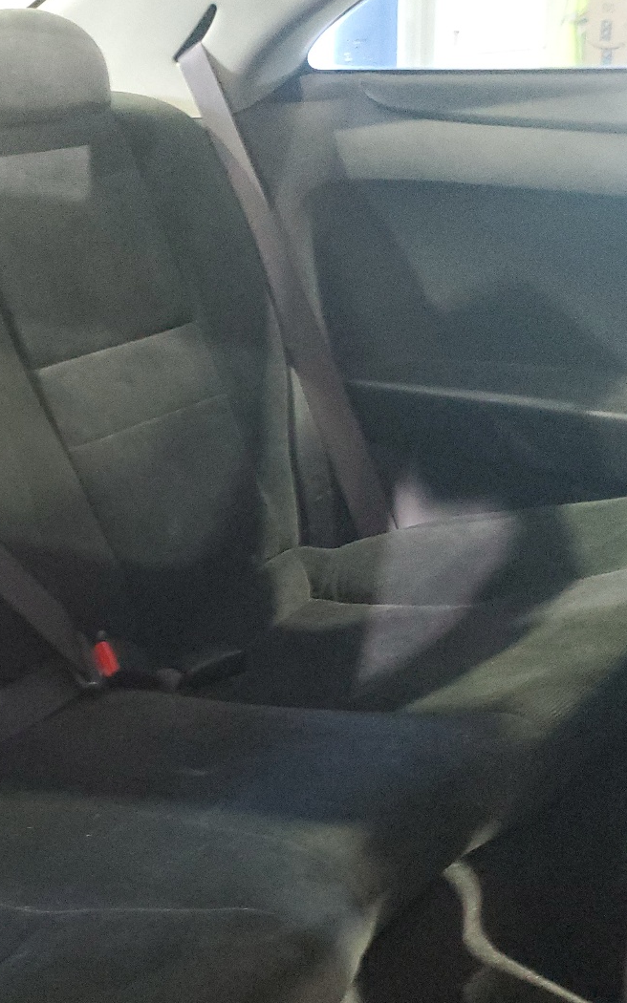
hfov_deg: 29.2
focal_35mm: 42
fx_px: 1149
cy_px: 537
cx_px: 49
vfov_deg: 47.2
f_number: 1.5
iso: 747
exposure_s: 1/15
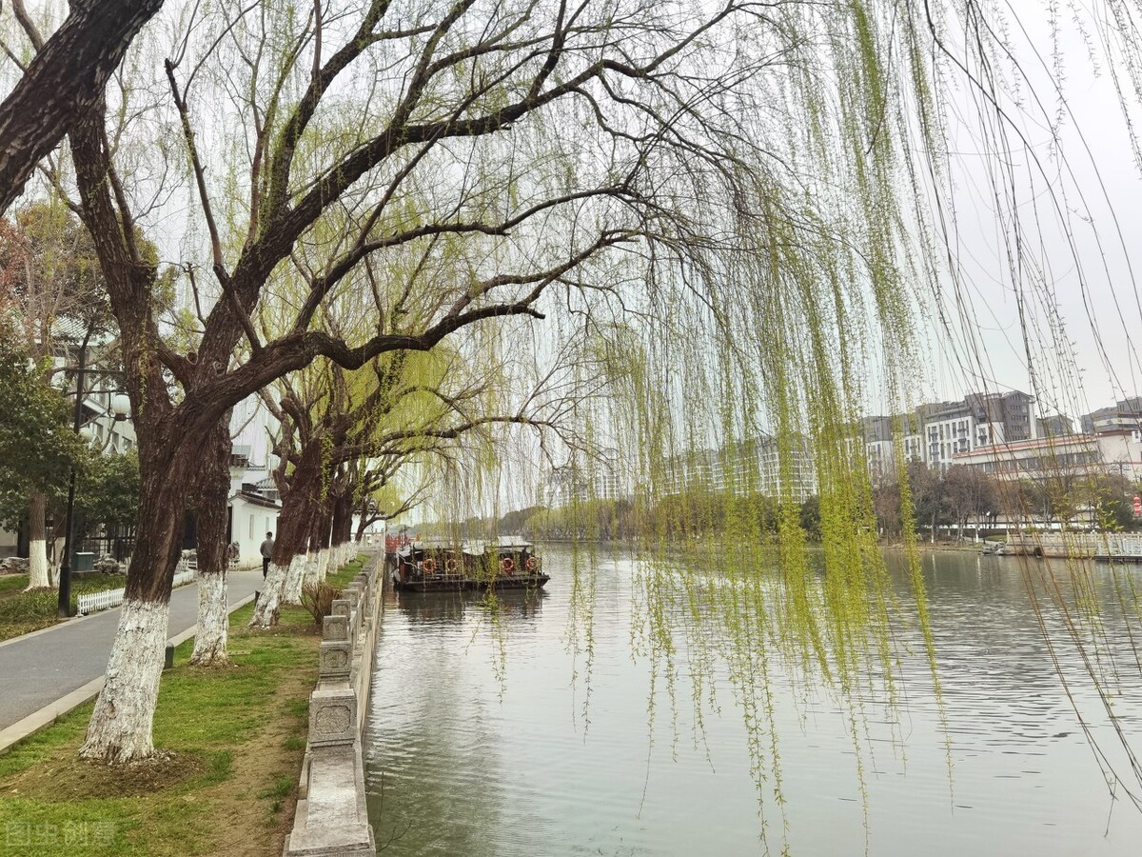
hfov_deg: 65.3
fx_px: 891
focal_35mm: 27
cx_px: 571
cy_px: 428
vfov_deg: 51.4
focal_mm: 6.71
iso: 50
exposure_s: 1/627
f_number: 1.9
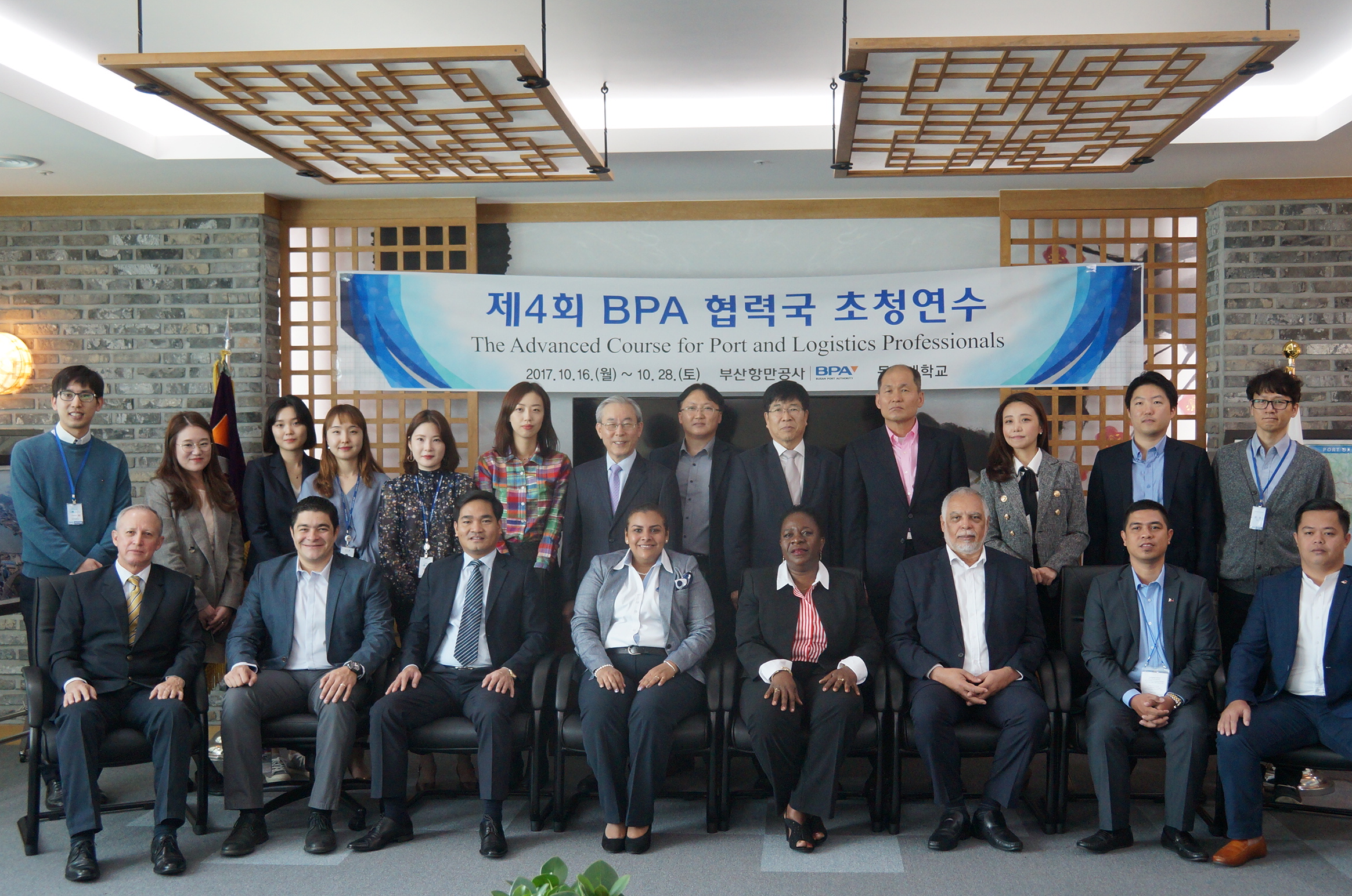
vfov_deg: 32.5
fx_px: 1537
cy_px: 466
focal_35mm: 41
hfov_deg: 47.5
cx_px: 709
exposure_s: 1/160
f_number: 4
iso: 1250
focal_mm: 26
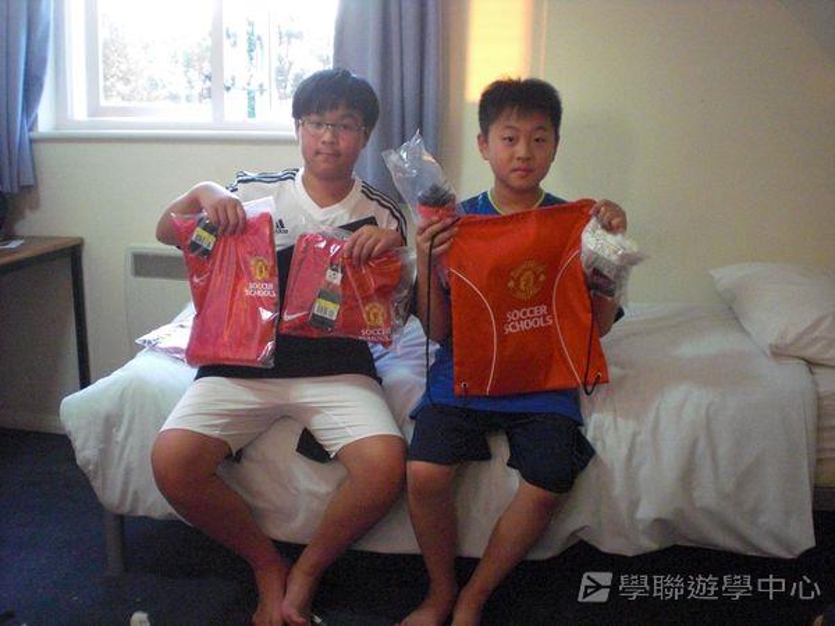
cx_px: 418
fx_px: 917
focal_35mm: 38
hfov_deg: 49.0
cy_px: 313
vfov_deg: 37.7
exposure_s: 1/50
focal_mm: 6.3
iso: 800
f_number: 3.1
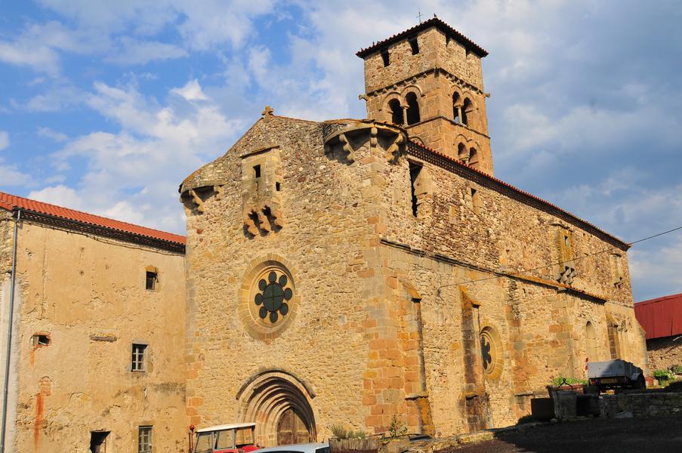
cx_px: 341
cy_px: 226
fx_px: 710
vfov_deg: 35.4
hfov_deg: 51.3
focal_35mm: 38
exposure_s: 1/180
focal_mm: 25
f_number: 8
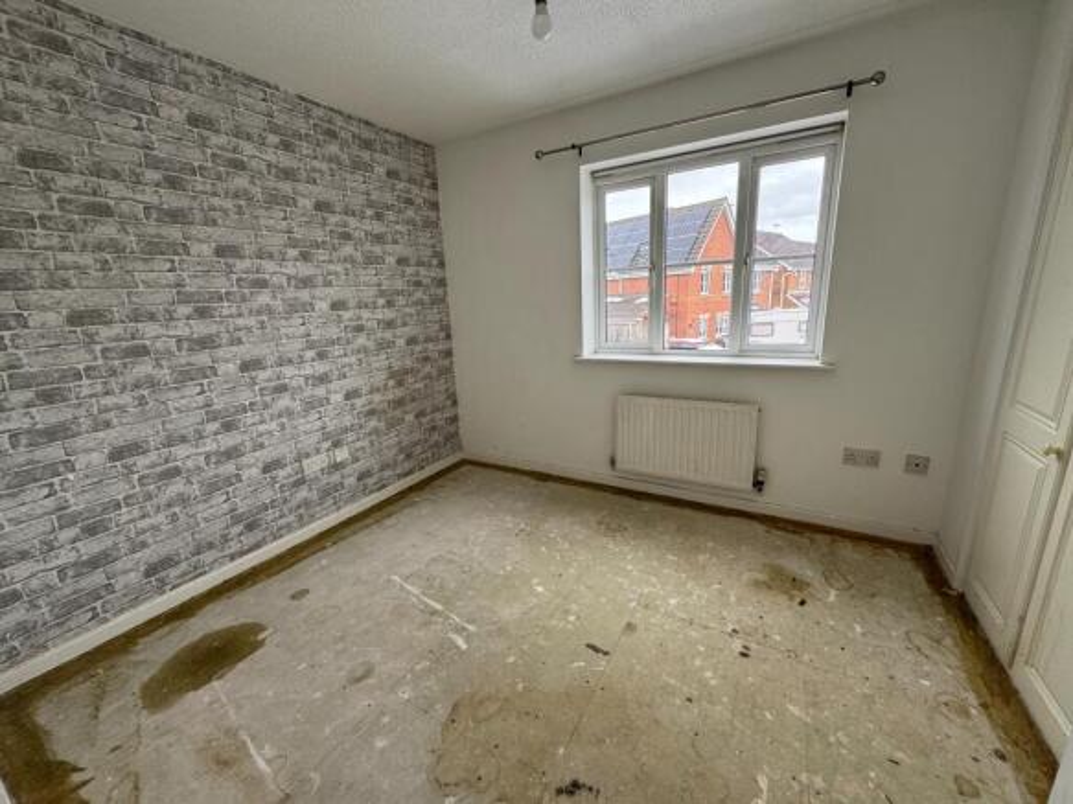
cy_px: 402
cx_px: 536
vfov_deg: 85.7
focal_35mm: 14
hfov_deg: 102.1
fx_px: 434
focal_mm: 2.22
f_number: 2.2
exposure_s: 1/99
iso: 160
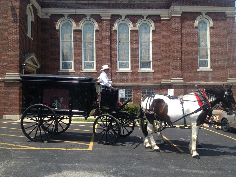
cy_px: 88
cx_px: 118
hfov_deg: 52.6
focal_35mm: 35
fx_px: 239
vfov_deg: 40.7
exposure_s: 1/968
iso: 50
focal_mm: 4.28
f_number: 2.4
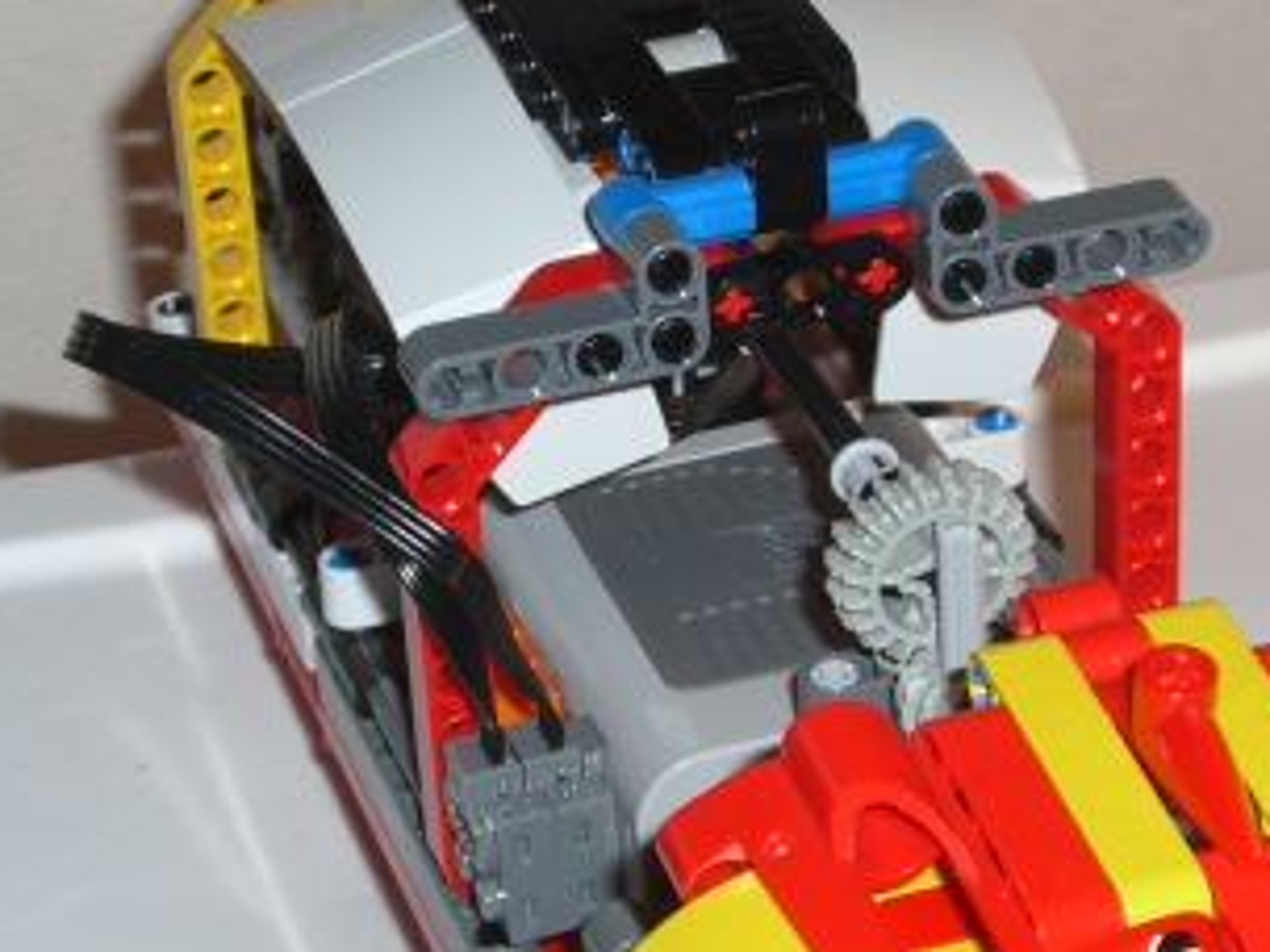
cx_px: 898
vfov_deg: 10.7
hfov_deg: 14.2
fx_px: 5100
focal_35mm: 139
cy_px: 530
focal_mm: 10.7
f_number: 3.6
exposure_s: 1/60
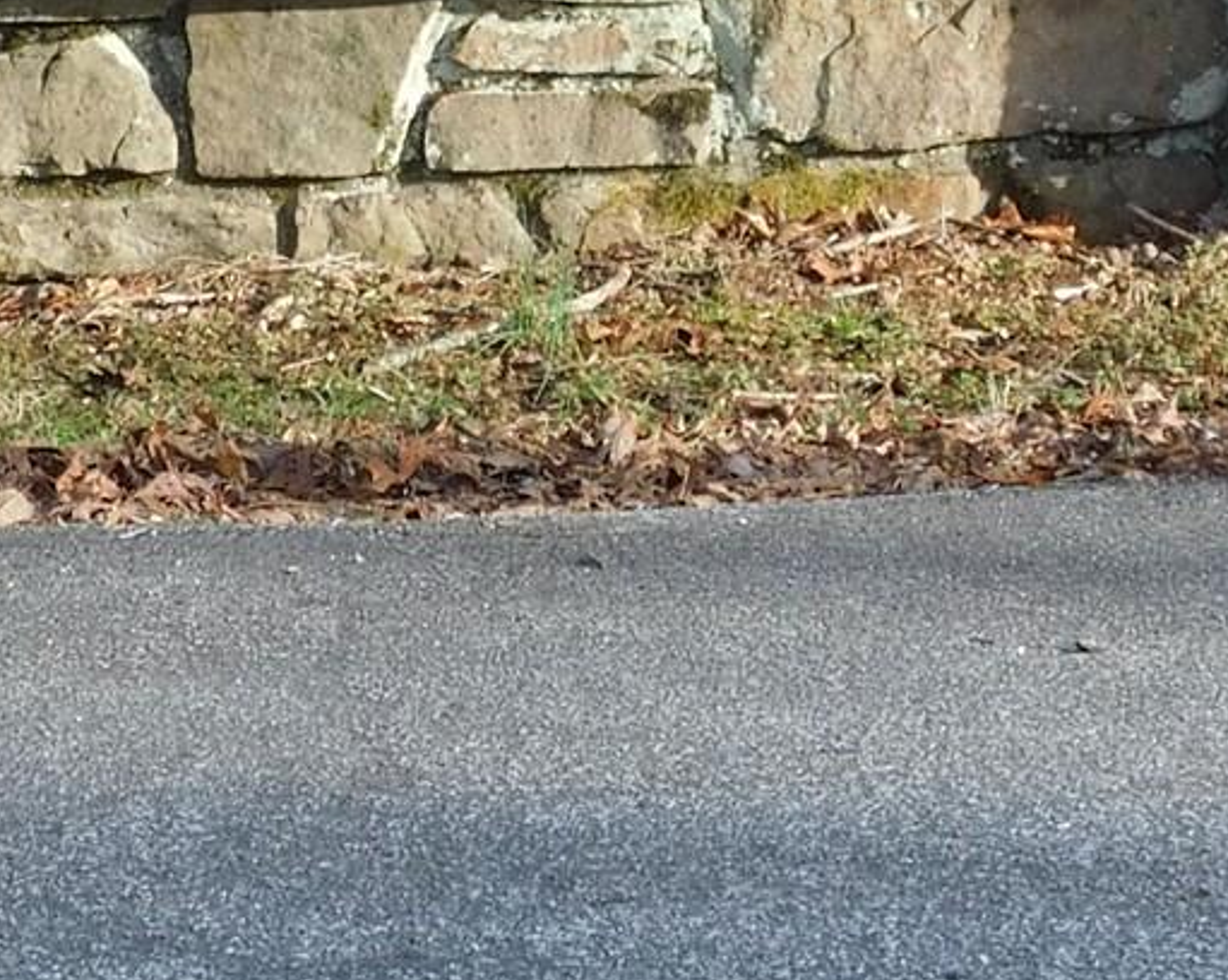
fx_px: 8389
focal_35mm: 231
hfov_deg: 8.4
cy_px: -677
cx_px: 596
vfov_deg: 6.6
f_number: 4
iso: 125
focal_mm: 10.4
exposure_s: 1/200
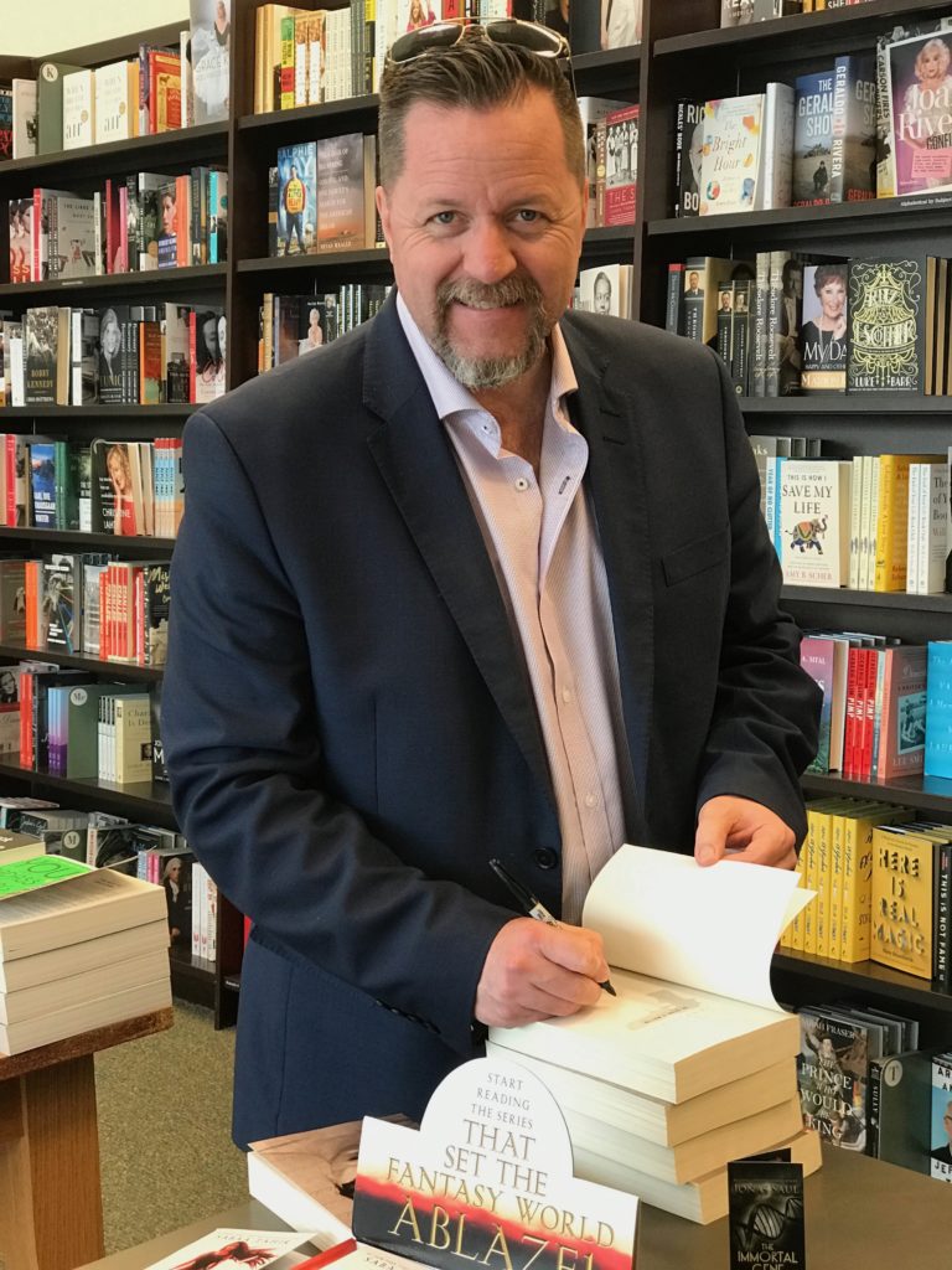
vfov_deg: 33.8
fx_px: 2090
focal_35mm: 57
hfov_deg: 25.7
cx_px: 476
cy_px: 635
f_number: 2.8
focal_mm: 6.6
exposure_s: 1/60
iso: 125
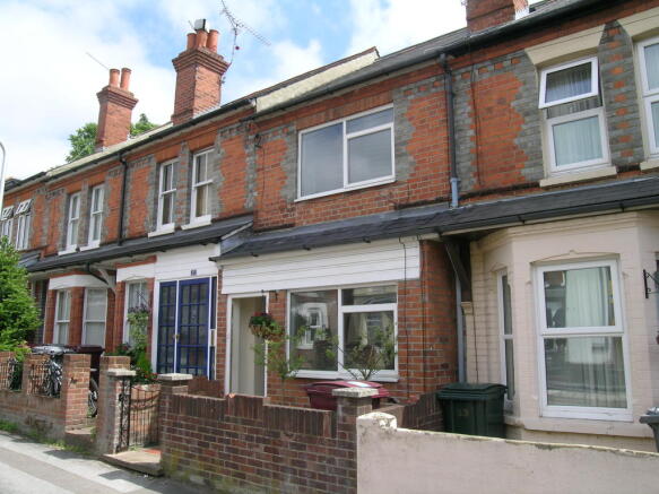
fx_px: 533
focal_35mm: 28
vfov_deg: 49.7
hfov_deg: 63.5
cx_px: 330
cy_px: 247
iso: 50
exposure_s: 1/183
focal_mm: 5.8
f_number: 6.3
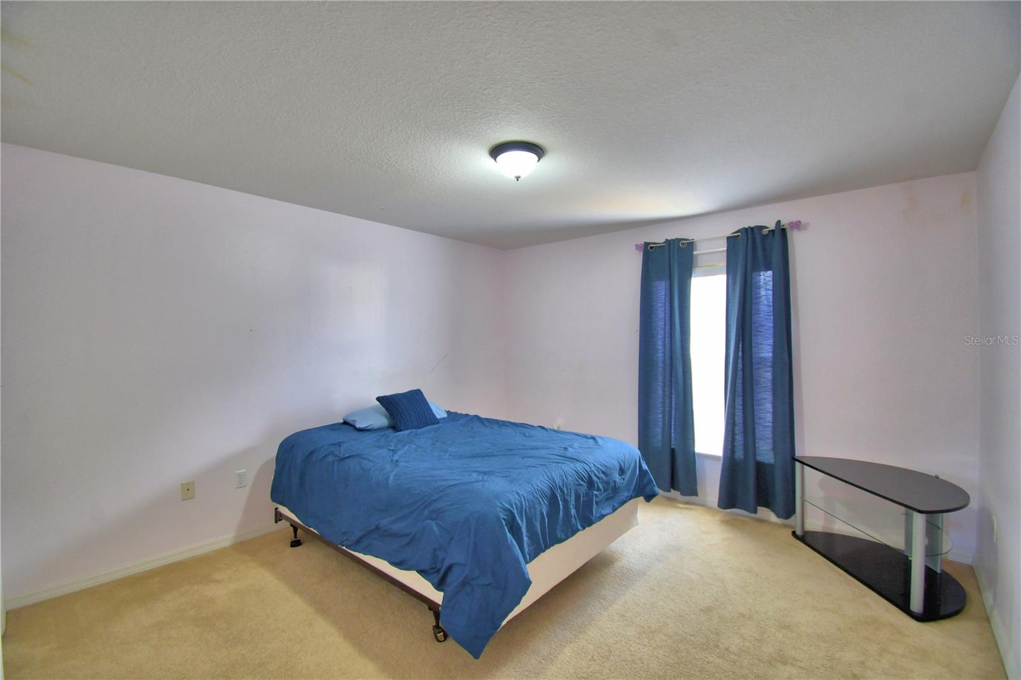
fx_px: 425
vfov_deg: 77.3
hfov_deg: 100.4
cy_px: 340
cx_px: 510
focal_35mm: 15
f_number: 4.5
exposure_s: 1/30
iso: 400
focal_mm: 10
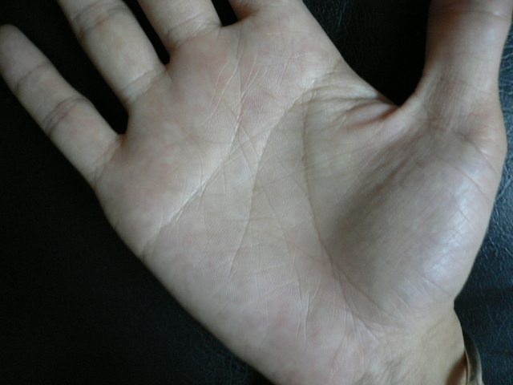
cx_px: 256
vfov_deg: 40.7
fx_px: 519
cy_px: 192
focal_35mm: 35
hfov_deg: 52.6
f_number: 2.8
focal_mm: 5.8
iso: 200
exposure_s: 1/10
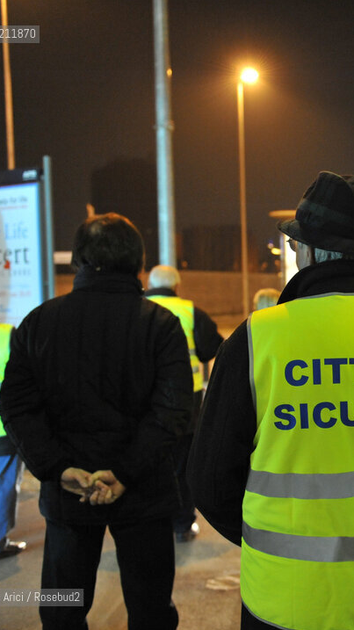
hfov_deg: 22.6
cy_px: 315
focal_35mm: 49
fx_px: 818
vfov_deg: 42.1
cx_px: 420
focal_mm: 31
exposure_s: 1/60
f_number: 2.8
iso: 3200
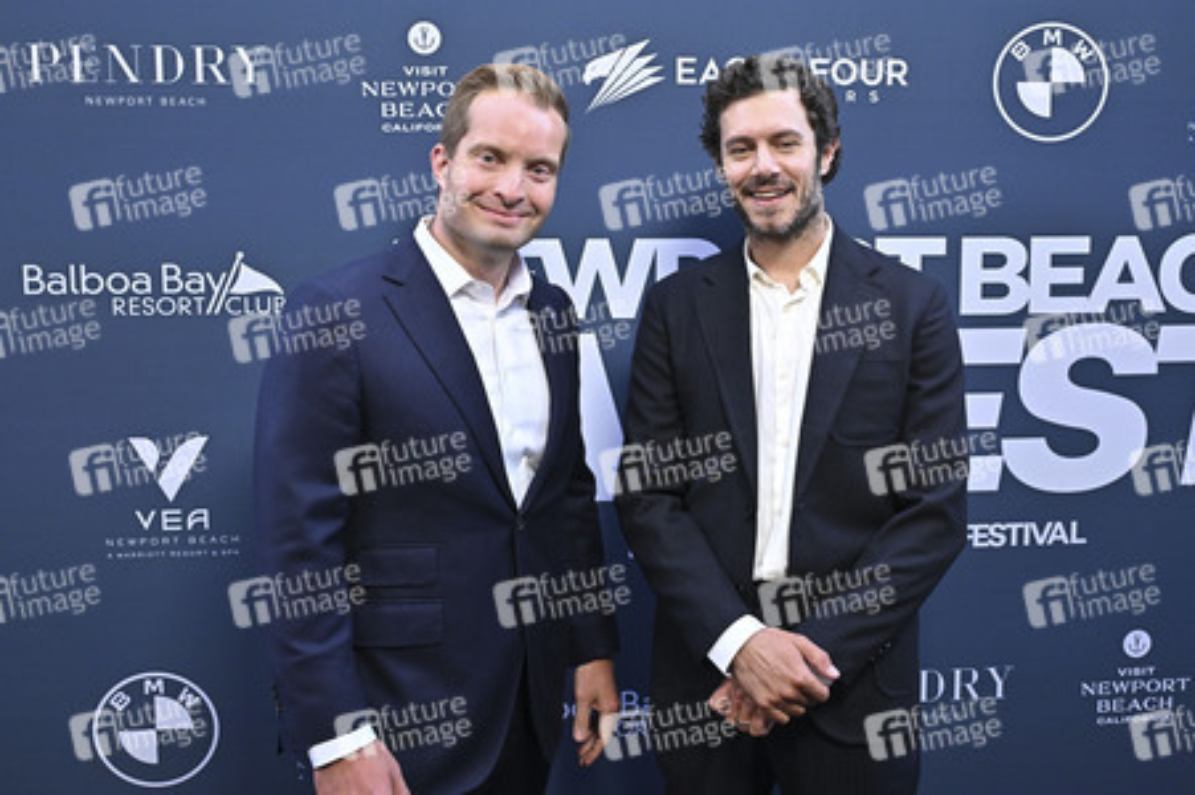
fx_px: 962
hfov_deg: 63.7
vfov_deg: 44.9
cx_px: 598
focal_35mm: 29
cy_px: 398
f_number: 6.3
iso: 1600
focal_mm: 29
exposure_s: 1/320
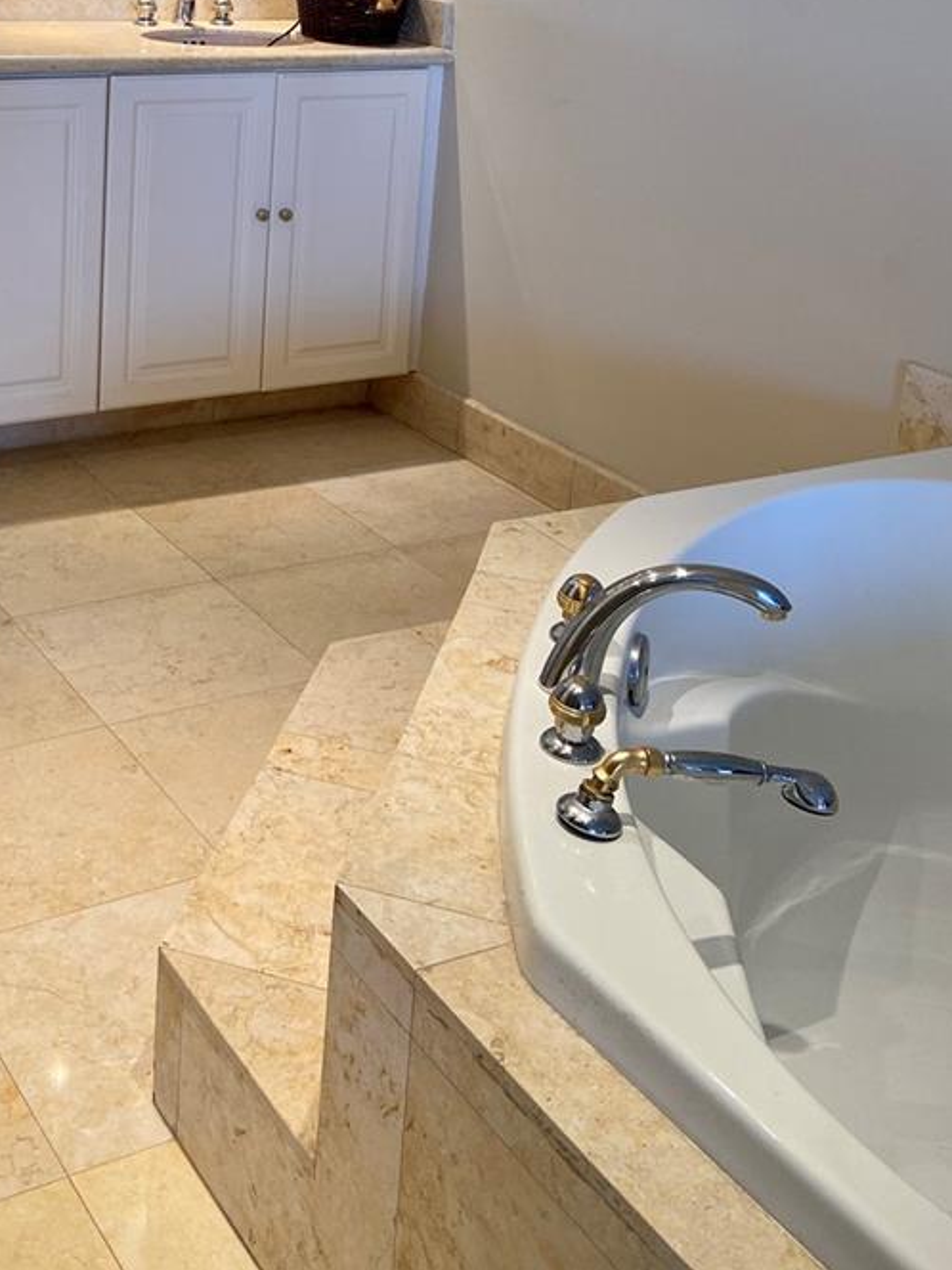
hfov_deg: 30.3
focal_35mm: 47
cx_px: 231
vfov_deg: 38.6
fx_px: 1723
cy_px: 216
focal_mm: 4.25
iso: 64
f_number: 1.8
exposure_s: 1/60
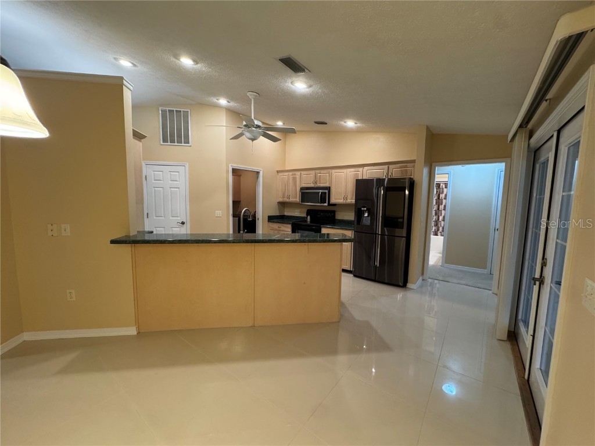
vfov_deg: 85.7
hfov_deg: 102.1
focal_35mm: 14
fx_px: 241
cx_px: 298
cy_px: 223
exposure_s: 1/60
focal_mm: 2.22
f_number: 2.2
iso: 320
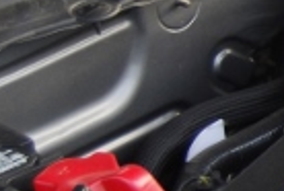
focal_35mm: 260
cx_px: 702
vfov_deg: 5.3
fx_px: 2058
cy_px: 23
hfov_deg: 7.4
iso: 200
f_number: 4.2
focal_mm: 30
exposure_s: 1/80
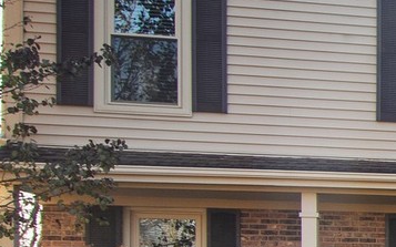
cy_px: 237
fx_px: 1047
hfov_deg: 16.2
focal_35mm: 97
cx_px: 804
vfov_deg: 13.3
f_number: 8
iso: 200
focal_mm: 14
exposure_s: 1/80
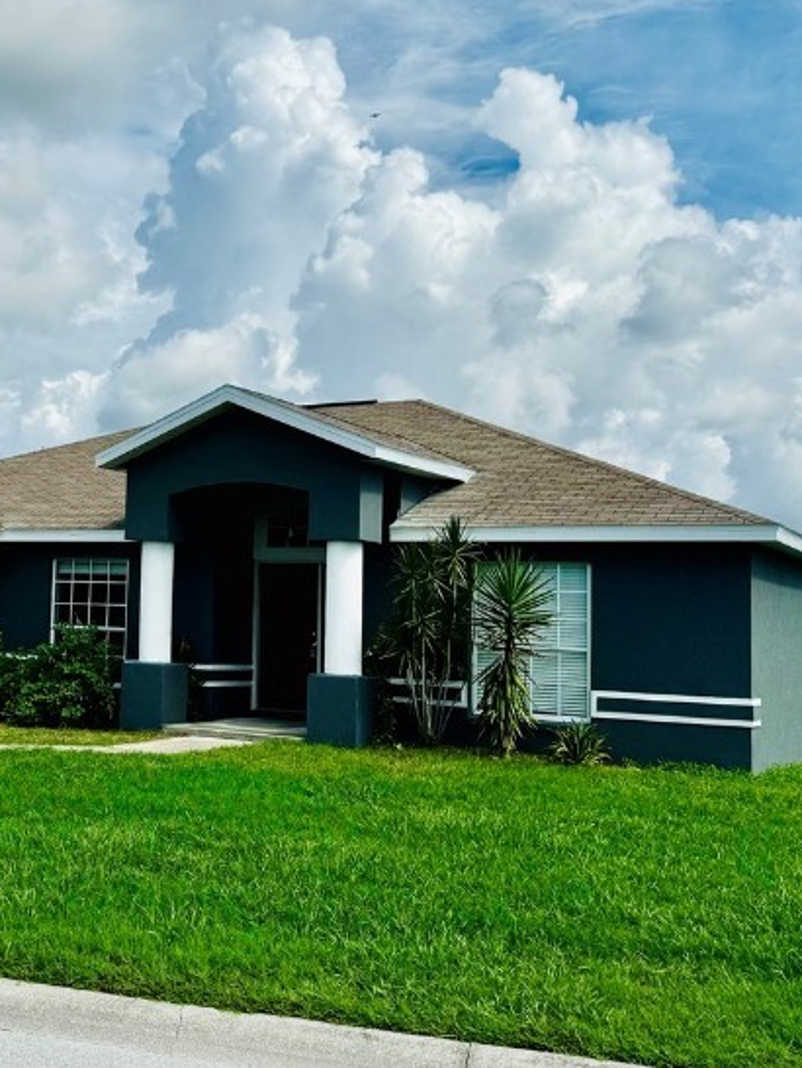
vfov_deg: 42.0
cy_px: 491
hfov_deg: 30.7
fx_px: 1389
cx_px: 68
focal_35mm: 45
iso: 80
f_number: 1.78
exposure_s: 1/10417
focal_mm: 6.76
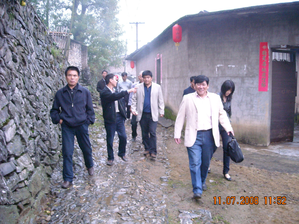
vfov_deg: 40.7
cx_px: 150
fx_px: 302
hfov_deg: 52.6
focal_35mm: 35
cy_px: 112
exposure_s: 1/52
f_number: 2.8
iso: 400
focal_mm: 5.7
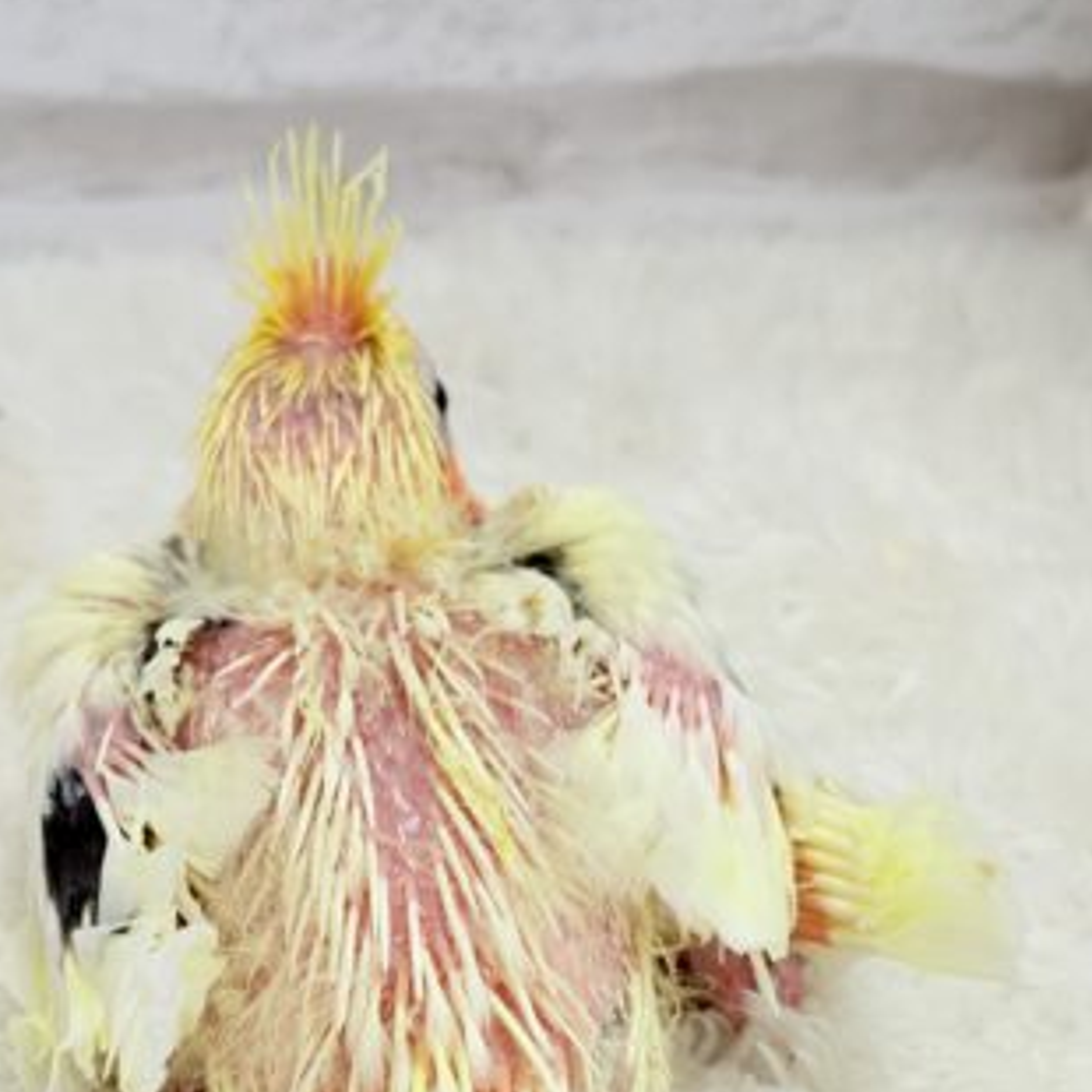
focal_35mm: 95
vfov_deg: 18.2
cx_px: 645
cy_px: 764
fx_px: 3391
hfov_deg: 18.3
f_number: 1.6
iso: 64
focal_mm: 5.96
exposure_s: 1/100
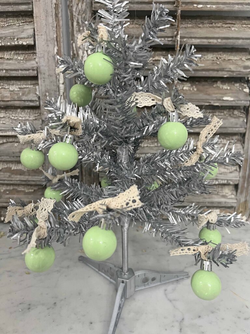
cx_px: 125
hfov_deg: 53.1
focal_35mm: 26
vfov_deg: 67.3
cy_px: 167
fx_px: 250
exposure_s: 1/60
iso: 320
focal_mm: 5.7
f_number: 1.5
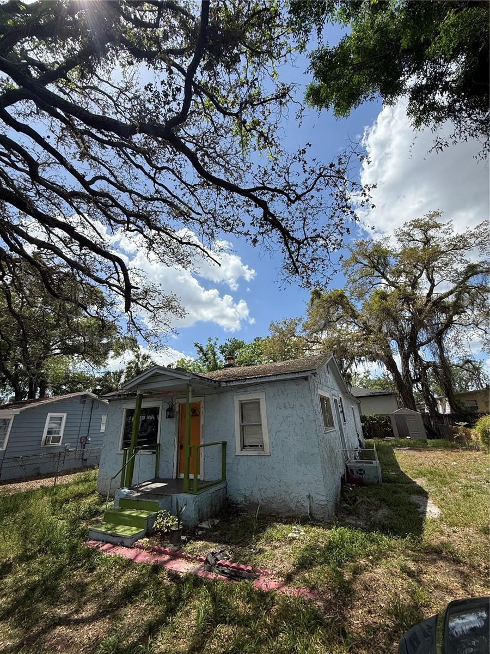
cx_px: 245
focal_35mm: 14
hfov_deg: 85.7
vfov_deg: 102.1
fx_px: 264
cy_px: 327
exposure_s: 1/2841
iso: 50
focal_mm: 2.22
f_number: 2.2
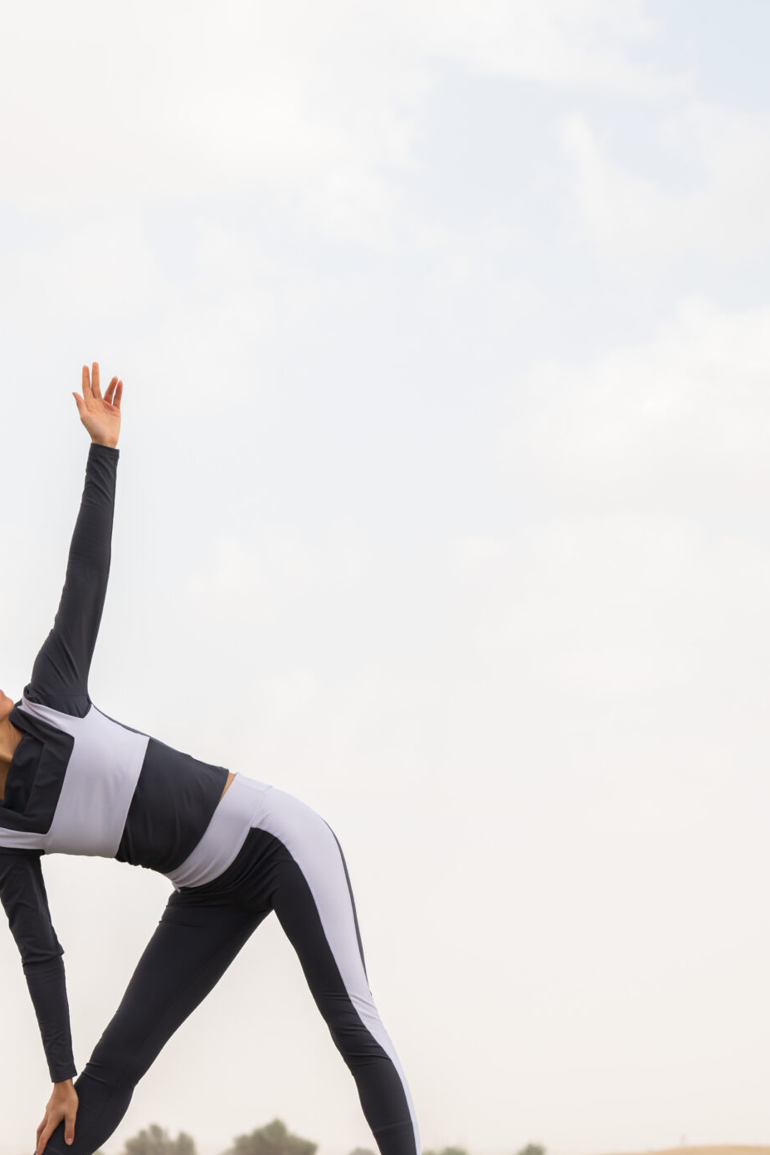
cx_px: 180
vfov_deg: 13.7
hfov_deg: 9.2
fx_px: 4780
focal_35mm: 149
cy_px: 841
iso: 200
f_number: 5.6
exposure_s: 1/500
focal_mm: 81
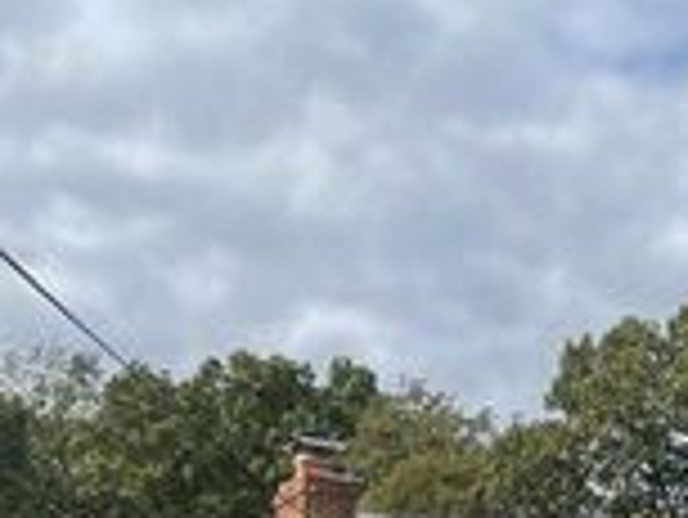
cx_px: 940
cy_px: 732
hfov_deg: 20.6
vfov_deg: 16.2
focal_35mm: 85
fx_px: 1691
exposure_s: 1/3165
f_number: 1.6
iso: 32
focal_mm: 5.1
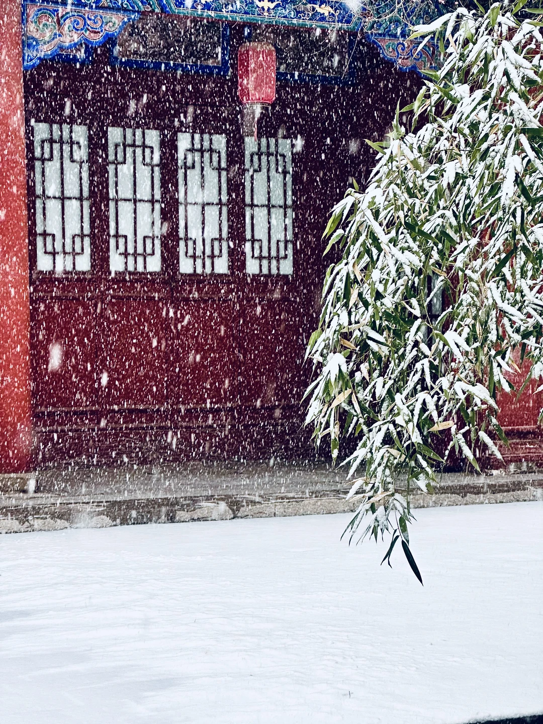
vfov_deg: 25.3
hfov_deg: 19.1
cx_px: 272
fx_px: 1610
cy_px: 362
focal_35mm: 77
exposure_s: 1/99
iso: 50
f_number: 2.8
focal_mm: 9
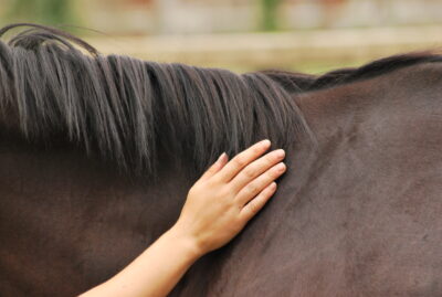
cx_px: 221
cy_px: 148
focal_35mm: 405
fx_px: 4986
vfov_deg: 3.4
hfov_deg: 5.1
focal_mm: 270
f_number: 8
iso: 400
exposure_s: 1/250
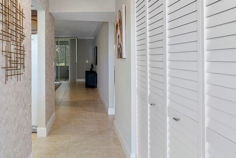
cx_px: 82
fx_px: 203
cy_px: 59
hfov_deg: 59.1
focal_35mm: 31
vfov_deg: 42.0
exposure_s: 1/4
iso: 160
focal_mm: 14
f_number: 11
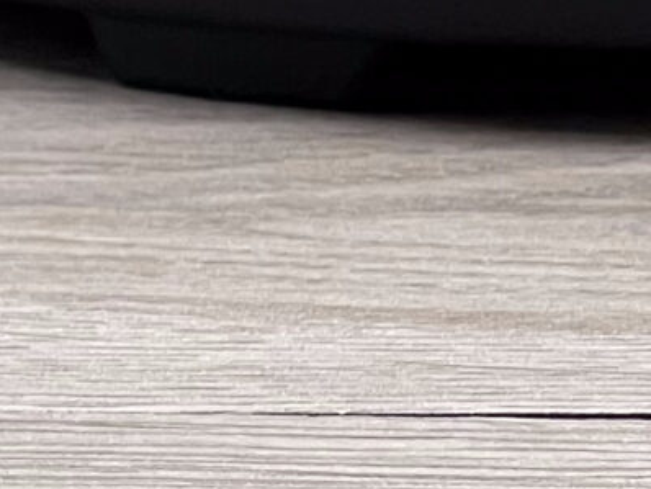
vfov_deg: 3.0
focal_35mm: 495
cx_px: -1364
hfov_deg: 3.9
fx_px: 9315
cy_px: -497
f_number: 2.8
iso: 125
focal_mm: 9
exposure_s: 1/100
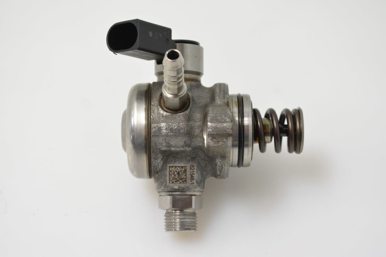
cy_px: 128
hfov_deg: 24.6
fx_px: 884
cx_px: 193
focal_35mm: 82
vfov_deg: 16.5
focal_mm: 55
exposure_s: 1/200
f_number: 7.1
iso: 2000
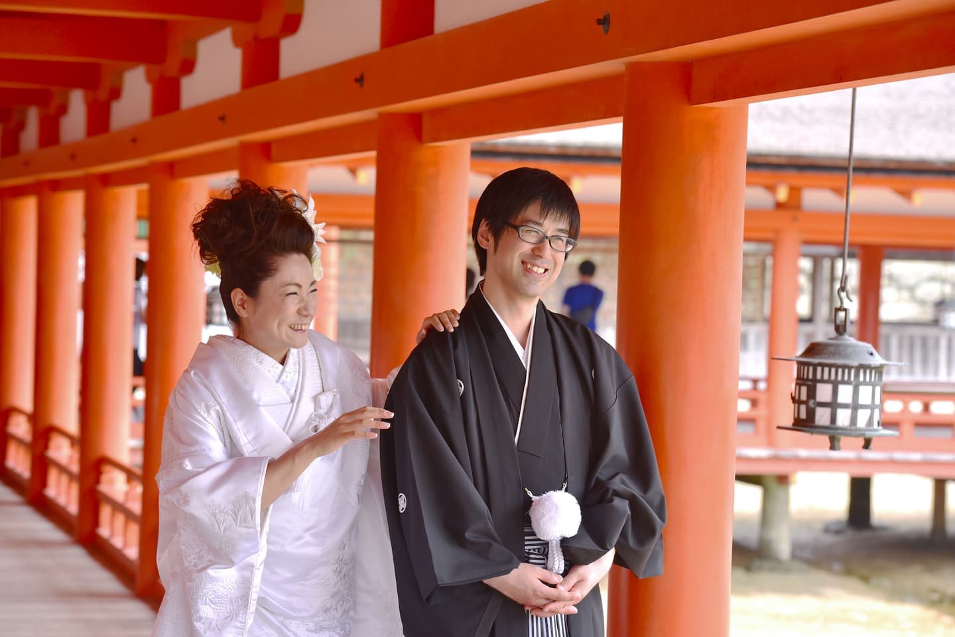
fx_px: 2919
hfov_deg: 18.6
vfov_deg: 12.5
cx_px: 478
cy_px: 318
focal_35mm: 110
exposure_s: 1/640
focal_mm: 110
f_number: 7.1
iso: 1000
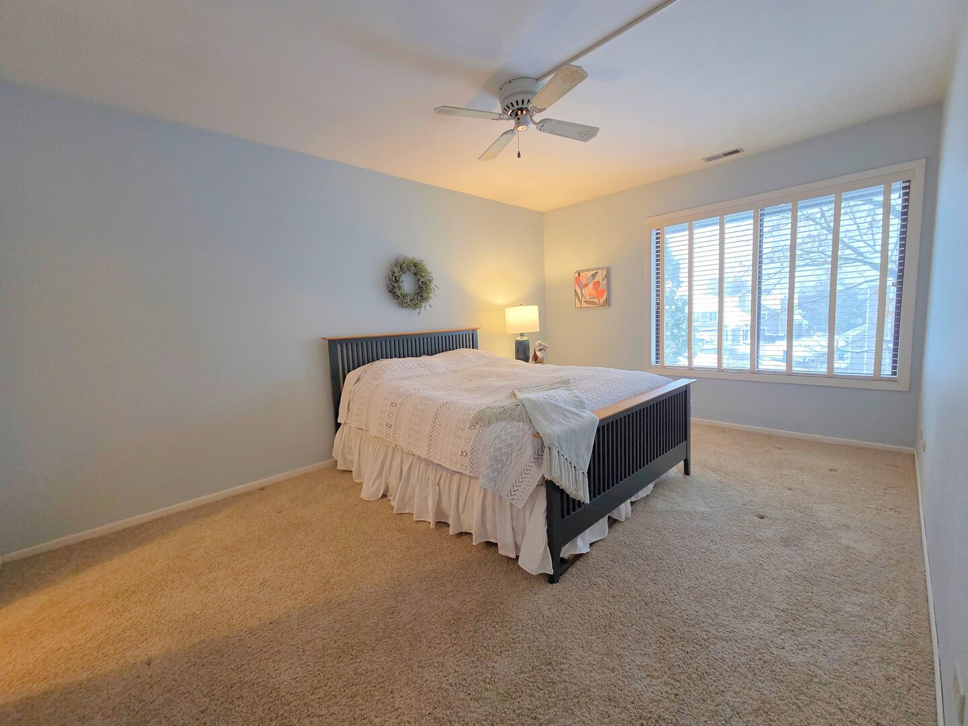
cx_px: 484
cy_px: 363
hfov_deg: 106.2
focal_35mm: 13
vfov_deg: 89.9
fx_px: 364
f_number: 2.2
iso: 400
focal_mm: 2.2
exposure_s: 1/60
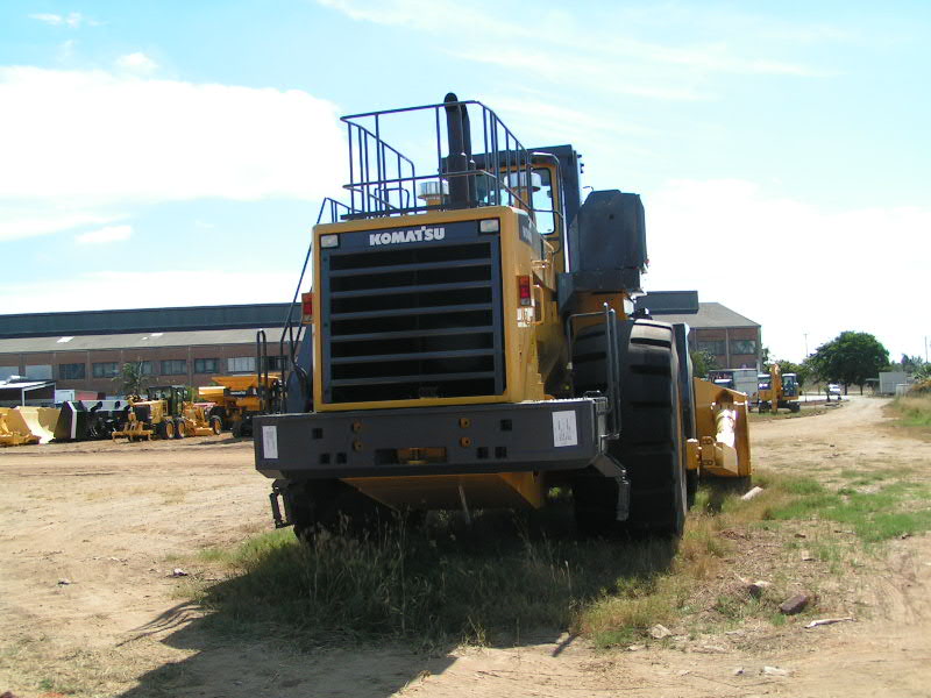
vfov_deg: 37.7
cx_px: 466
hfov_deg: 49.0
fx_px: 1022
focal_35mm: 38
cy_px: 349
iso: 50
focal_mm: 5.8
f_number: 5.6
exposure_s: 1/320
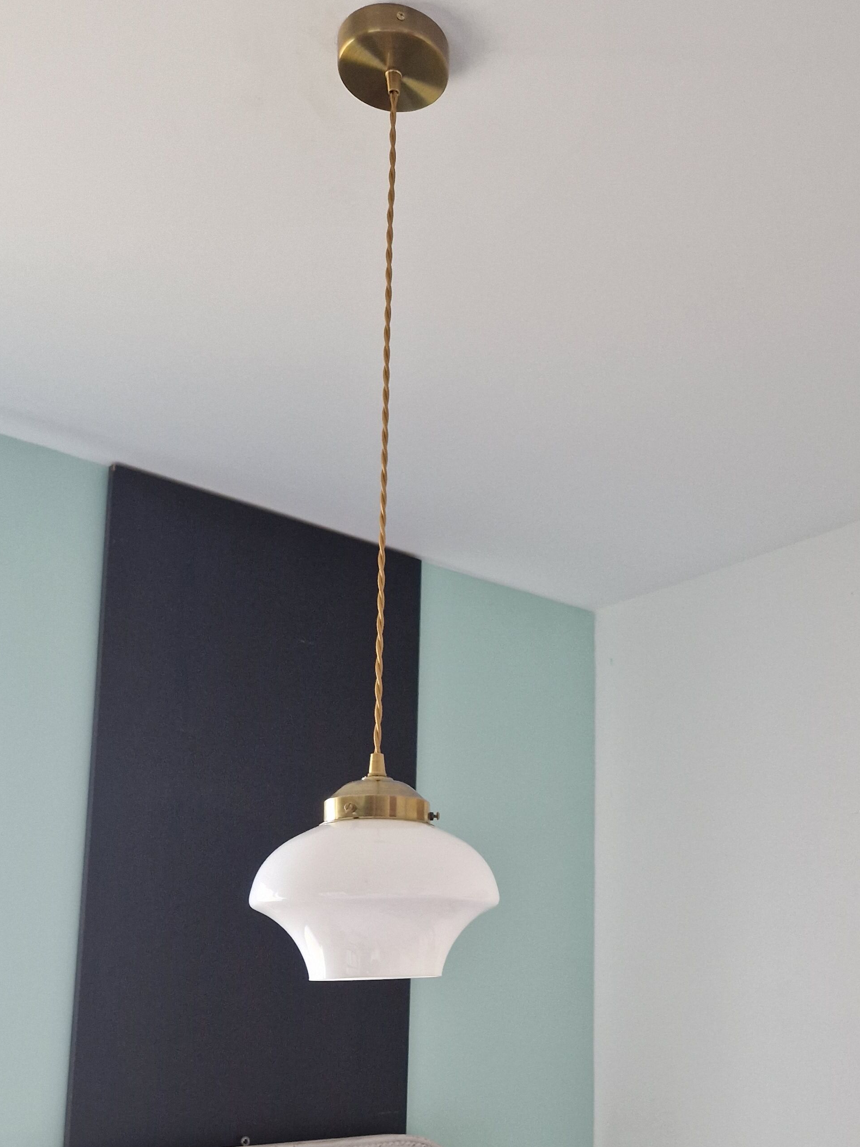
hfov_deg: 39.0
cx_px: 604
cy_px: 823
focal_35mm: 36
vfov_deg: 49.8
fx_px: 1193
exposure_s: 1/100
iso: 500
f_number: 1.8
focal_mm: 5.4
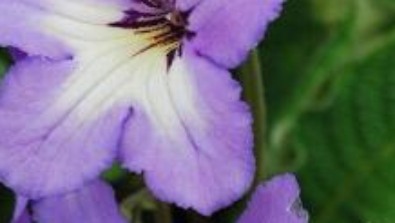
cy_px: 96
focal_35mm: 121
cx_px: 185
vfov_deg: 10.0
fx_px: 1268
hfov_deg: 17.7
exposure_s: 1/60
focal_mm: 42
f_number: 7.1
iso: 200
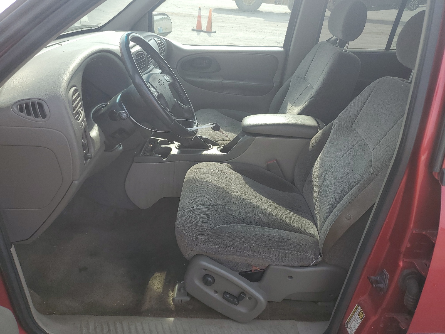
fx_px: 334
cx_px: 222
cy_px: 167
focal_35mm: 26
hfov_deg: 67.3
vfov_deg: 53.1
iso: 50
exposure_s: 1/769
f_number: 1.5
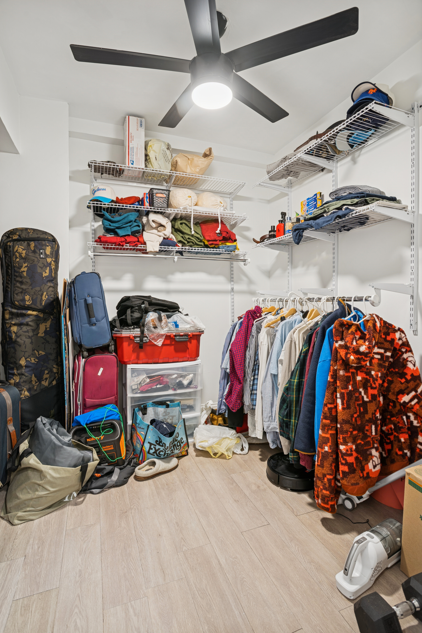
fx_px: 299
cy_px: 316
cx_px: 211
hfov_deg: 70.4
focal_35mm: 17
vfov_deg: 93.3
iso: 100
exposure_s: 3.2
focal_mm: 17
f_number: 8
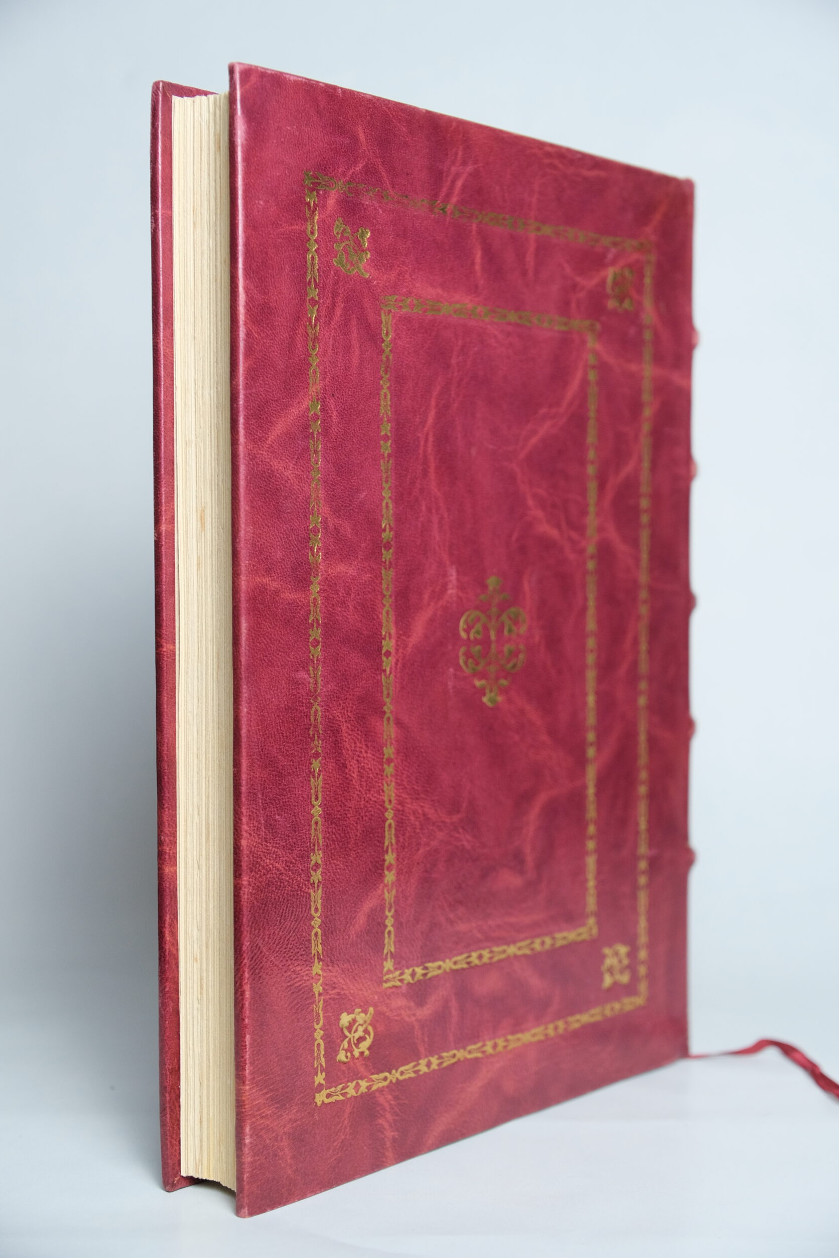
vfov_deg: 40.3
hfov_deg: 27.5
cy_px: 631
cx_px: 416
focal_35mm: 49
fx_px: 1713
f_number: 4
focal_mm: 32.1
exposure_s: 1/100
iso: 800
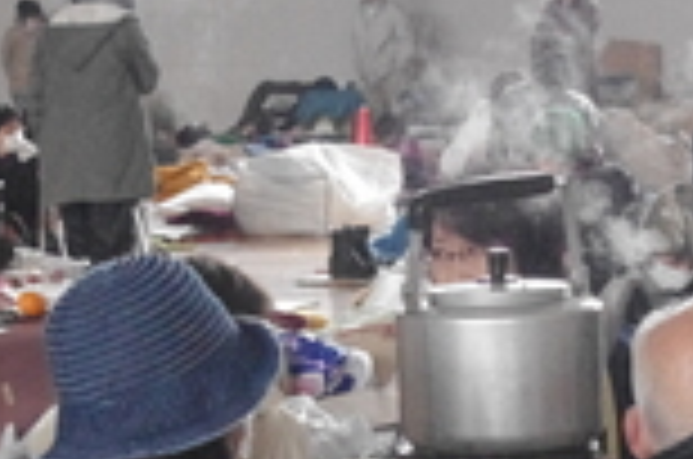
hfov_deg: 13.8
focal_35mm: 149
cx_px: 360
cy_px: 364
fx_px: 2862
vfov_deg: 9.1
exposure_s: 1/125
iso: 6400
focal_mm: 30.63
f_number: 5
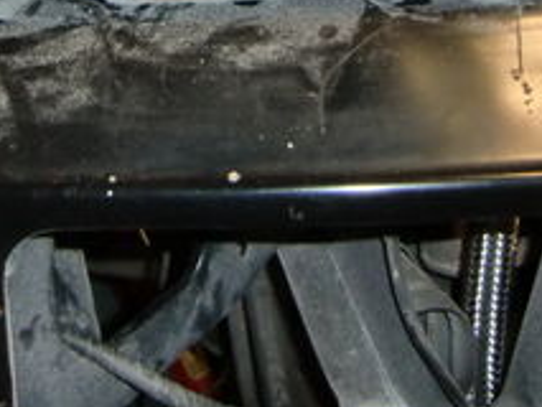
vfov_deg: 18.8
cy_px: -137
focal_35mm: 72
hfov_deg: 27.0
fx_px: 1128
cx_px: 237
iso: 200
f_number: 3.2
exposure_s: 1/60
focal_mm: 4.3
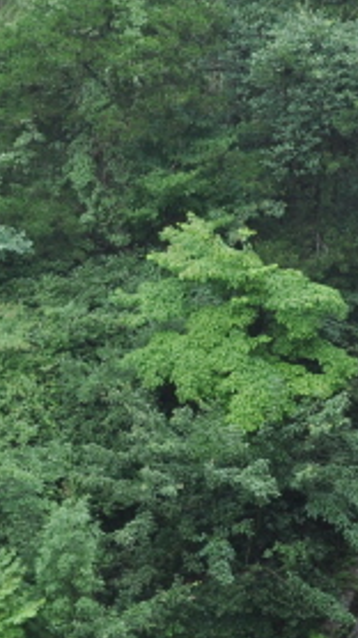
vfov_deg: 13.3
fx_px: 2739
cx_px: -209
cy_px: 289
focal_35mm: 162
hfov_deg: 7.3
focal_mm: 28
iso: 200
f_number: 8
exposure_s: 1/60
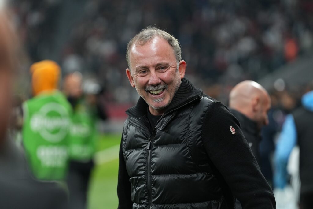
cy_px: 104
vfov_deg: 6.9
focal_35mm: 200
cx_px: 156
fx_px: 1739
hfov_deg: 10.3
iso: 2000
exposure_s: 1/1000
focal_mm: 200
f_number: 3.5
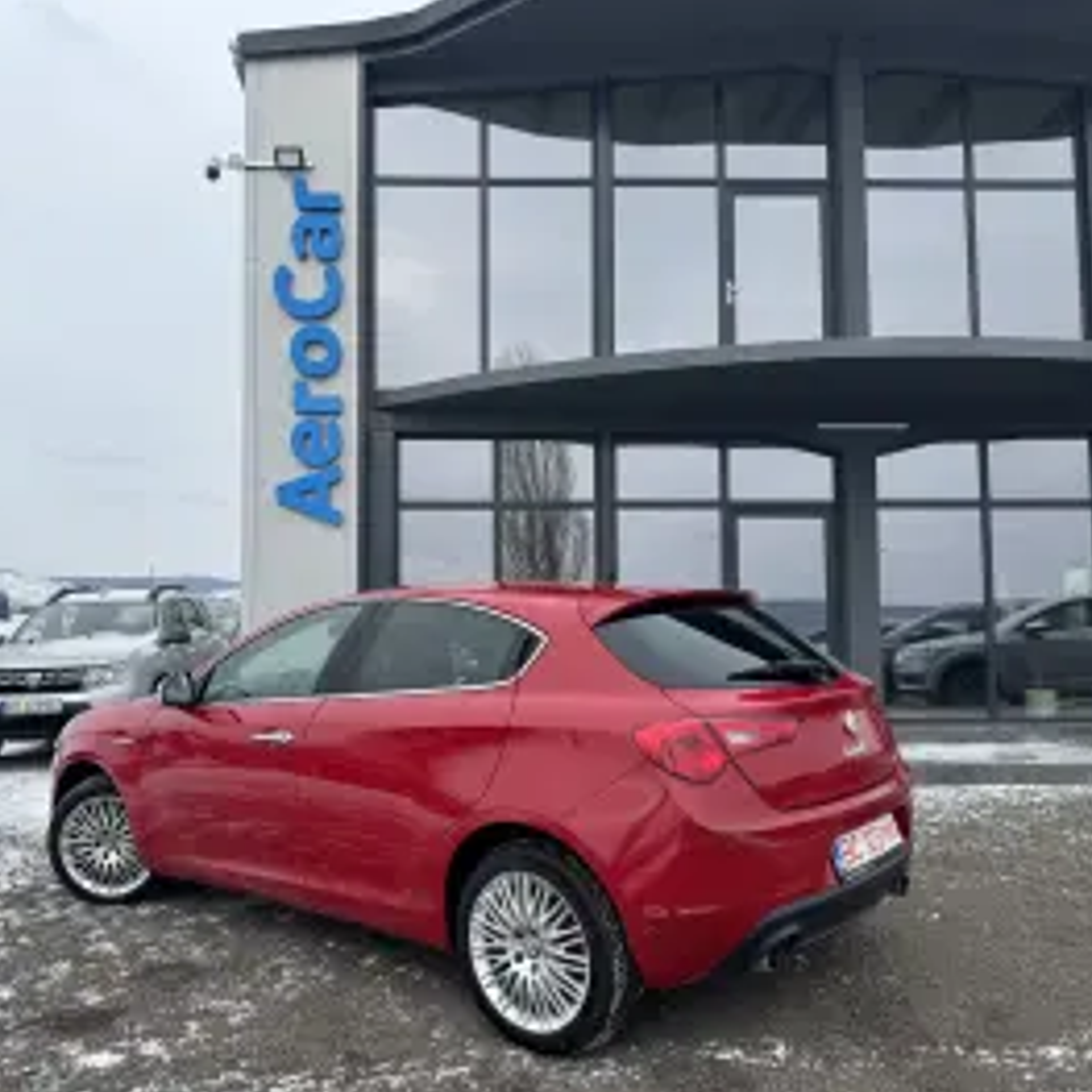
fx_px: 1035
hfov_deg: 55.5
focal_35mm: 29
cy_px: 552
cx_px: 477
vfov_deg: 55.6
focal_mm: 6.76
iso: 80
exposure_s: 1/864
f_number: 1.78
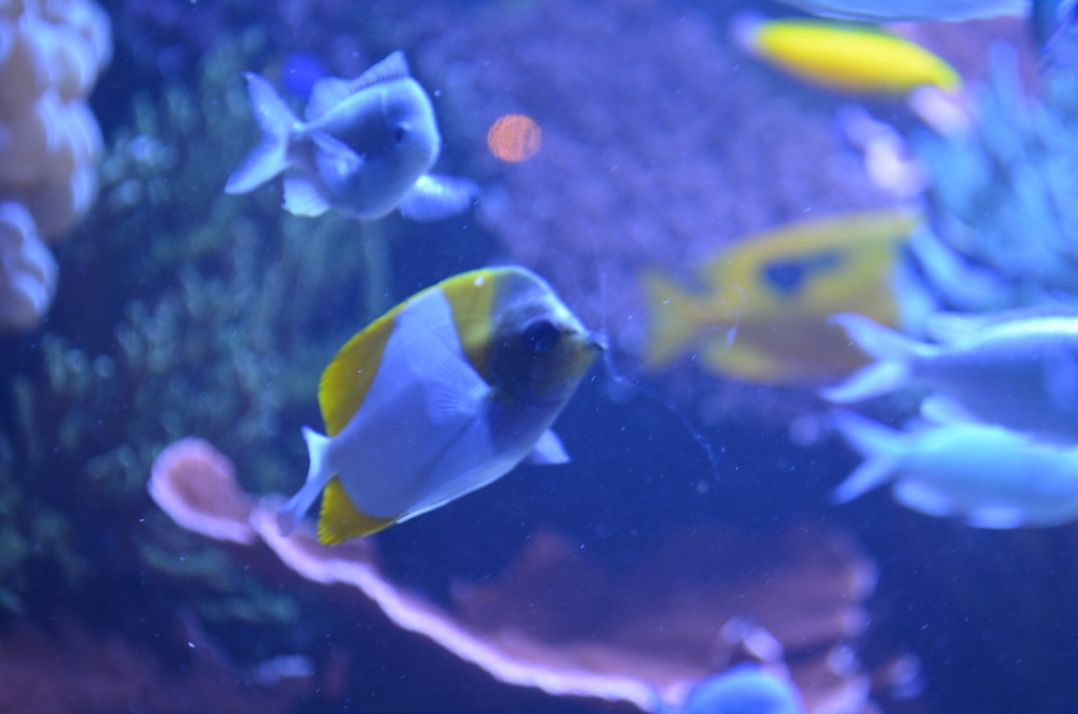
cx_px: 539
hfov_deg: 24.7
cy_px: 357
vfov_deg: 16.5
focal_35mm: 82
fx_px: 2465
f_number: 5.6
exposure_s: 1/60
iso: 400
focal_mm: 55
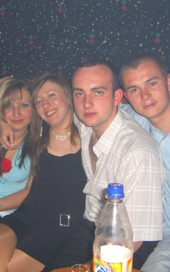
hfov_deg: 23.9
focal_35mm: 54
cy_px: 136
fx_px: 400
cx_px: 67
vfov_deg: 37.5
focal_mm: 7.9
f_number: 2.8
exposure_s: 1/60
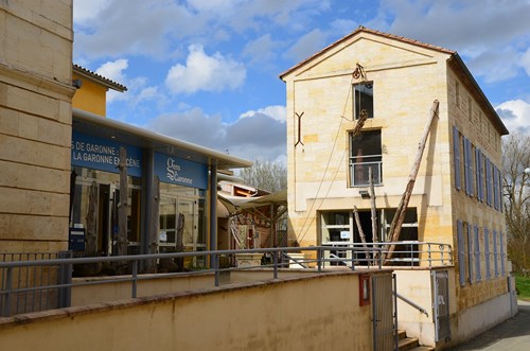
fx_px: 661
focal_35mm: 45
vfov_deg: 29.7
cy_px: 176
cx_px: 265
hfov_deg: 43.7
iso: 100
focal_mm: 30
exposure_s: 1/160
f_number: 11
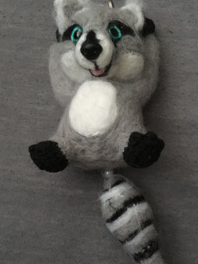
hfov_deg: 38.6
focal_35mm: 37
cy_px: 149
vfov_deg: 50.0
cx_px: 106
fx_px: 282
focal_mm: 4.15
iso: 500
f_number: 2.2
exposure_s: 1/17
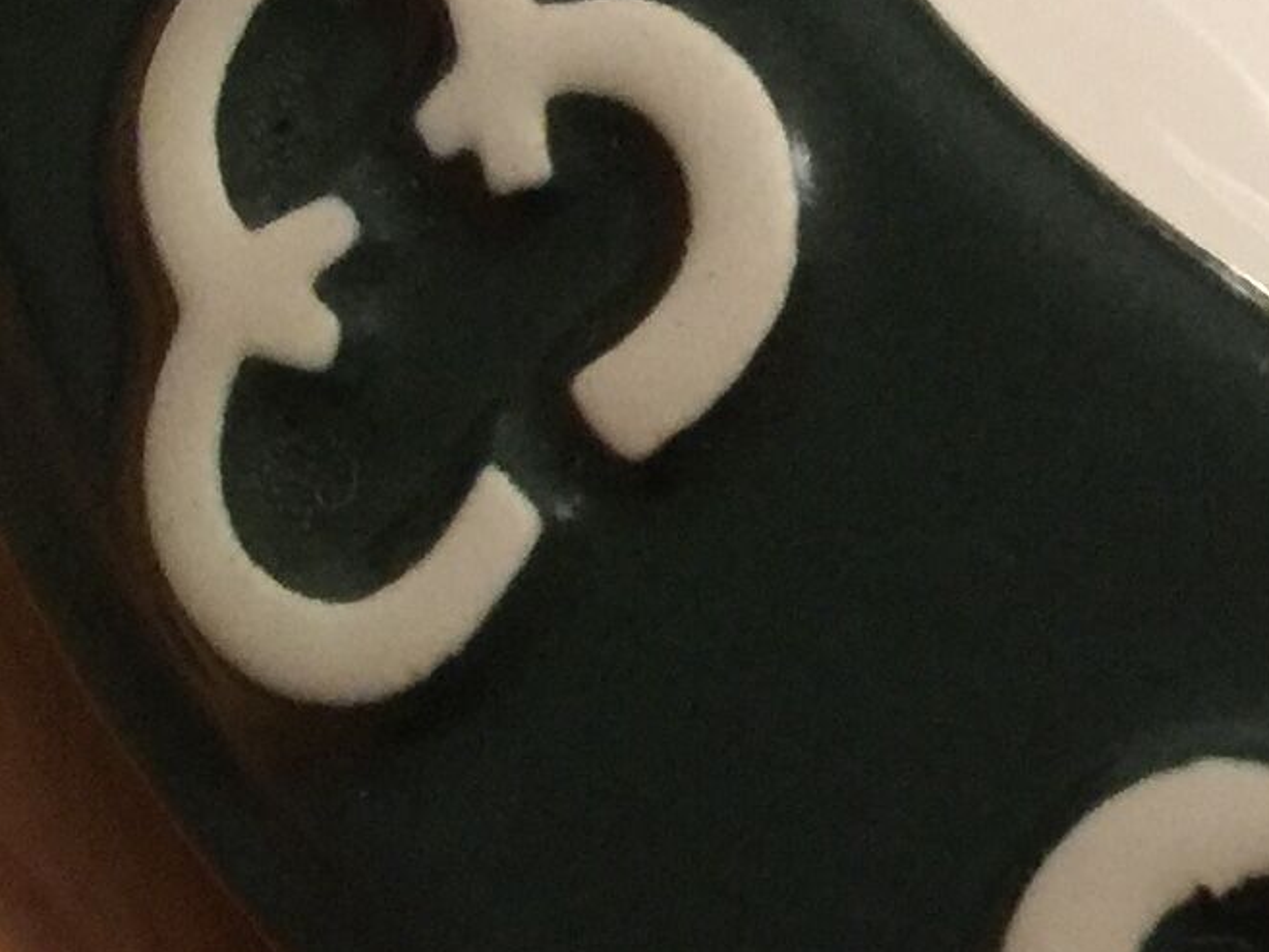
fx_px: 5280
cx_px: 1605
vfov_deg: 10.3
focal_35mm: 144
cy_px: 249
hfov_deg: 13.3
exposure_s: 1/8
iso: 125
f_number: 2.2
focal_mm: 4.15
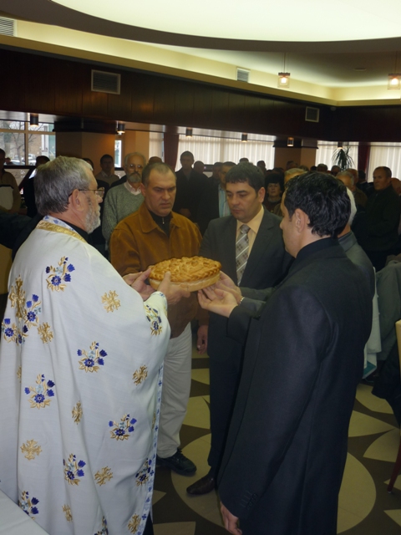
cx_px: 200
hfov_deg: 39.7
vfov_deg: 51.4
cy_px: 268
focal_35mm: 36
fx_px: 556
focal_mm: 5.9
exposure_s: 1/30
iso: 80
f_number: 2.9
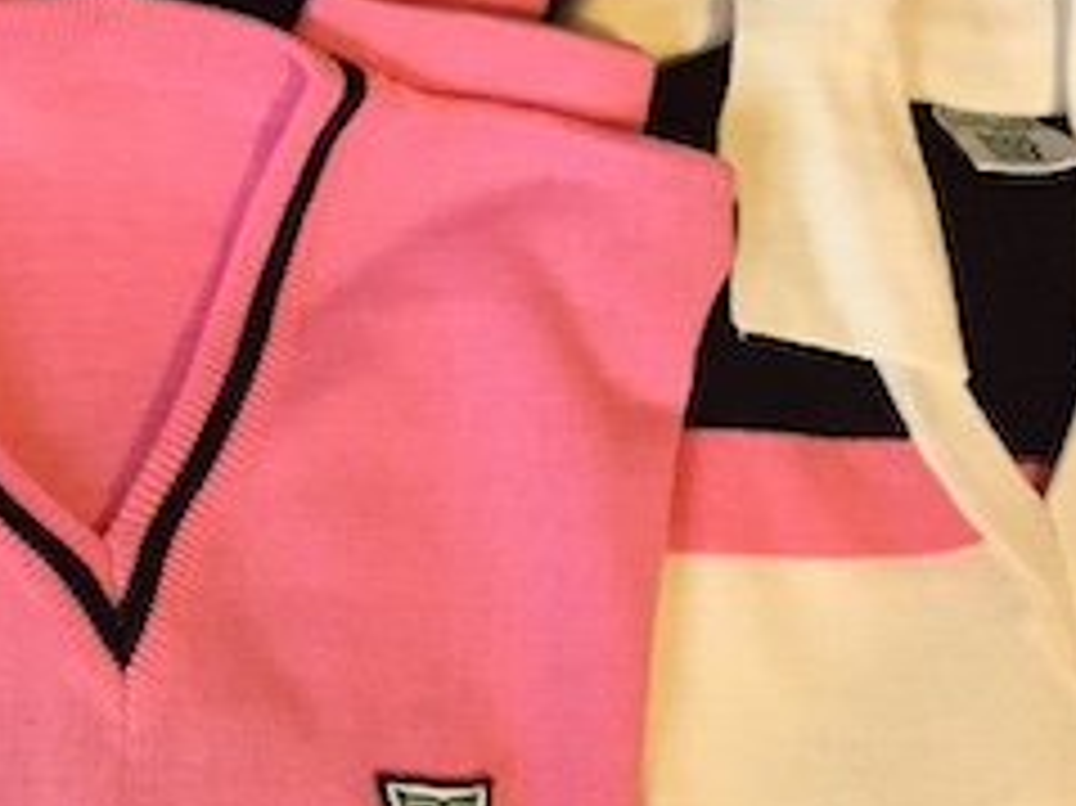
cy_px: 83
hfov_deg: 18.9
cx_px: -558
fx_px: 2827
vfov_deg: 16.0
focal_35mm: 91
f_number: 2.2
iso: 250
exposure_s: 1/20
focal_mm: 4.15
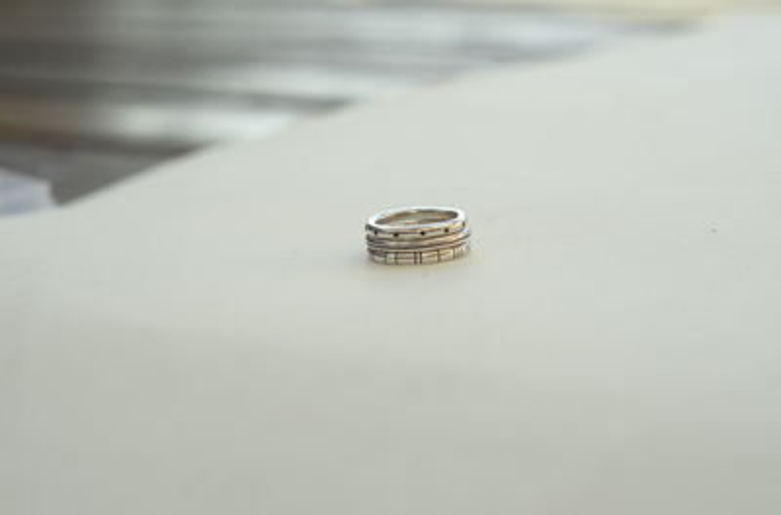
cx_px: 390
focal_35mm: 75
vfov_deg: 18.1
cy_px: 258
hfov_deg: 27.1
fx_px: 1622
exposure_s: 1/640
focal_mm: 50
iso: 500
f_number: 5
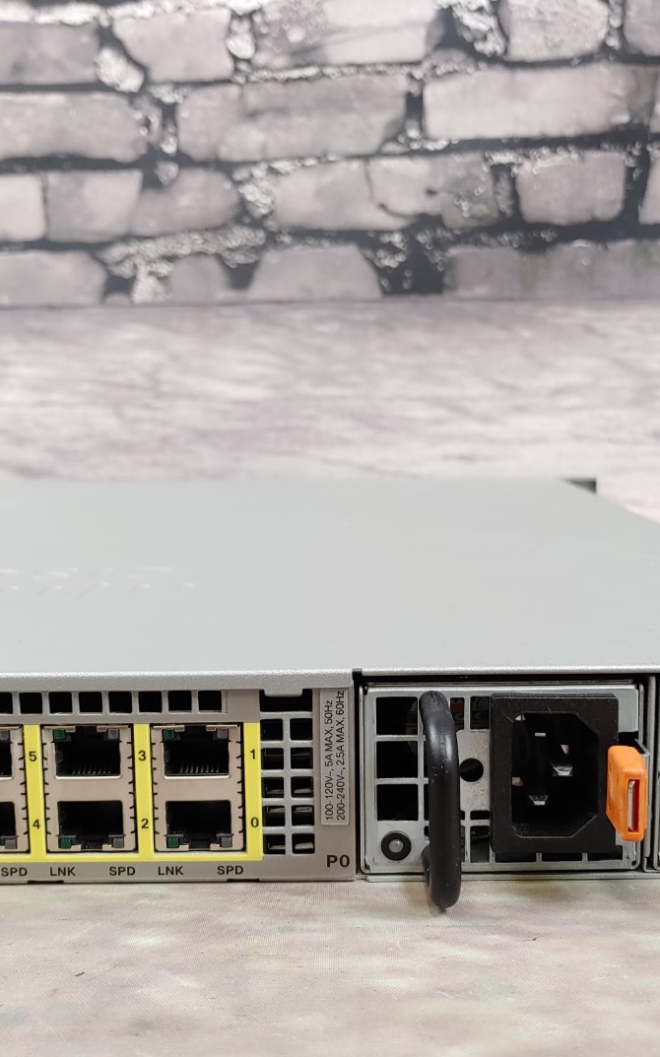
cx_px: 344
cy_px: 530
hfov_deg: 34.4
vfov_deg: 52.8
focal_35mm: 37
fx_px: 1066
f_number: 1.8
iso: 50
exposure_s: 1/60
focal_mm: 4.36
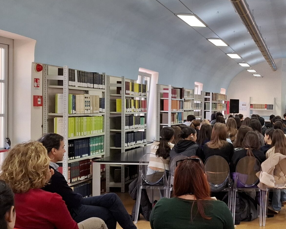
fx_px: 415
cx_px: 308
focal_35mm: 49
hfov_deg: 33.5
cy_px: 120
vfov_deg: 30.8
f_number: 1.8
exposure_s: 1/100
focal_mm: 5.54
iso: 160
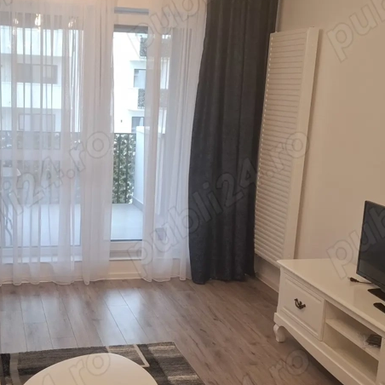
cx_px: 118
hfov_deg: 37.0
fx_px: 566
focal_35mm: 45
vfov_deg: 37.5
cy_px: 215
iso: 250
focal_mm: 5.54
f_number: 1.8
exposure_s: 1/120
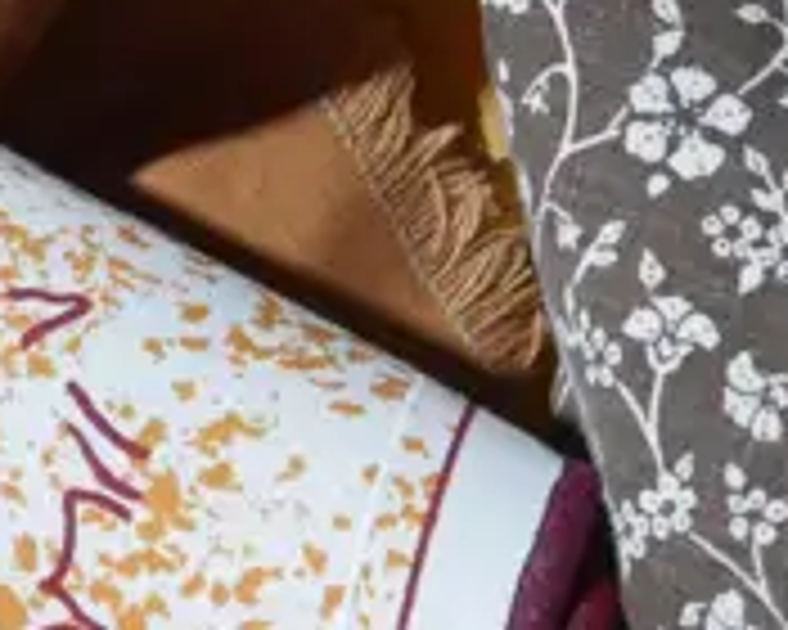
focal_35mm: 297
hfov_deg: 6.5
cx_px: -81
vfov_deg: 5.2
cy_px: -259
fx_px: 6927
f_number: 5.3
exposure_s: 1/60
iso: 2000
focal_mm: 26
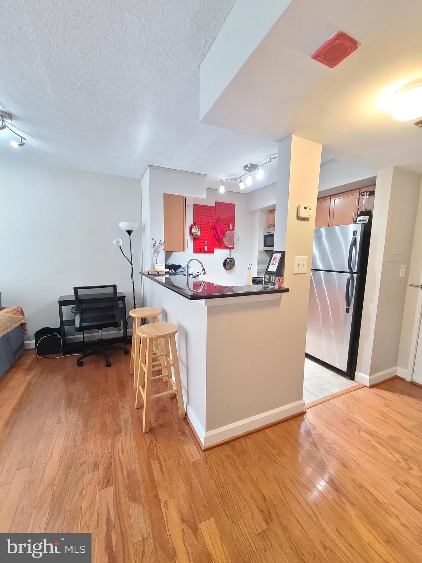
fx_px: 211
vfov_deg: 106.2
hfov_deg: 89.9
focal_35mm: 13
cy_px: 282
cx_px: 211
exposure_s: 1/24
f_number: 2.2
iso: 1000
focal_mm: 2.2
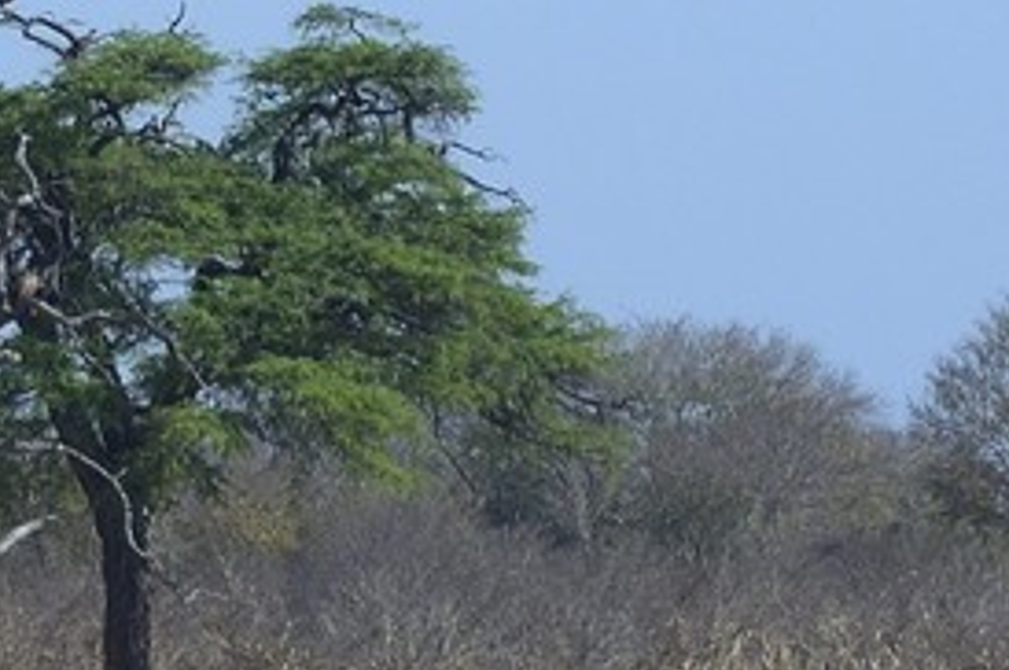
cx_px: -1723
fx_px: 23711
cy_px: 18
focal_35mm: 847
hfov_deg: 2.4
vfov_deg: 1.6
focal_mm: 145
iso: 400
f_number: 8
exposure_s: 1/1250
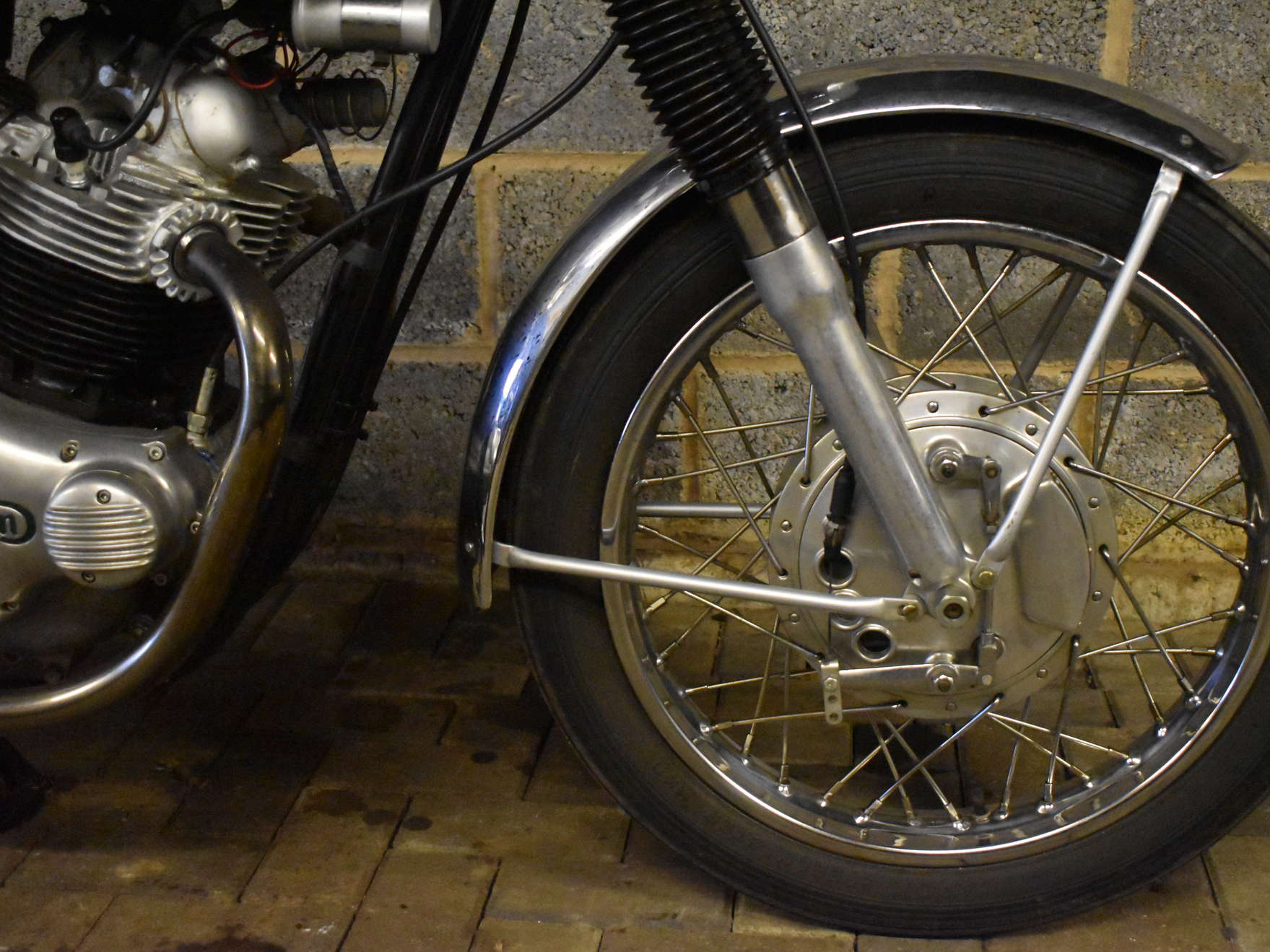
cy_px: 476
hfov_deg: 39.9
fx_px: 1744
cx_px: 716
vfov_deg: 30.5
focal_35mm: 48
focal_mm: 29
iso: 10000
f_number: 4.2
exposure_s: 1/125
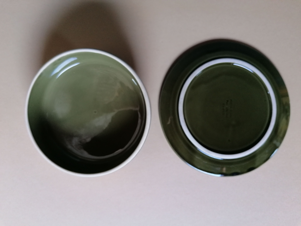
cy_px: 113
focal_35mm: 27
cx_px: 150
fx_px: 235
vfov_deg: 51.4
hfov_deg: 65.3
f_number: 1.8
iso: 160
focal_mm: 4.75
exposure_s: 1/30
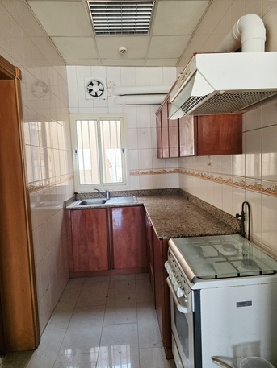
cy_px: 184
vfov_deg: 73.9
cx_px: 138
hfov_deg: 58.9
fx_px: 245
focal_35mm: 23
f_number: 1.7
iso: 250
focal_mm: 6.3
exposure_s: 1/101
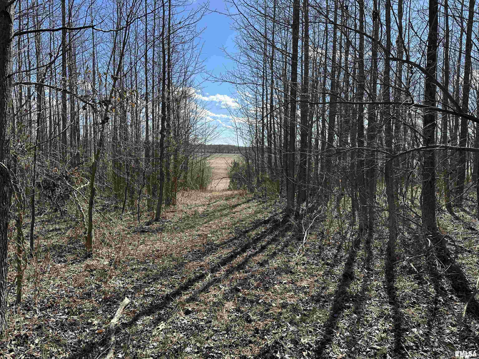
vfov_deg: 56.8
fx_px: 332
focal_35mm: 24
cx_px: 240
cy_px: 180
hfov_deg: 71.6
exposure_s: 1/2155
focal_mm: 6.86
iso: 80
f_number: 1.78
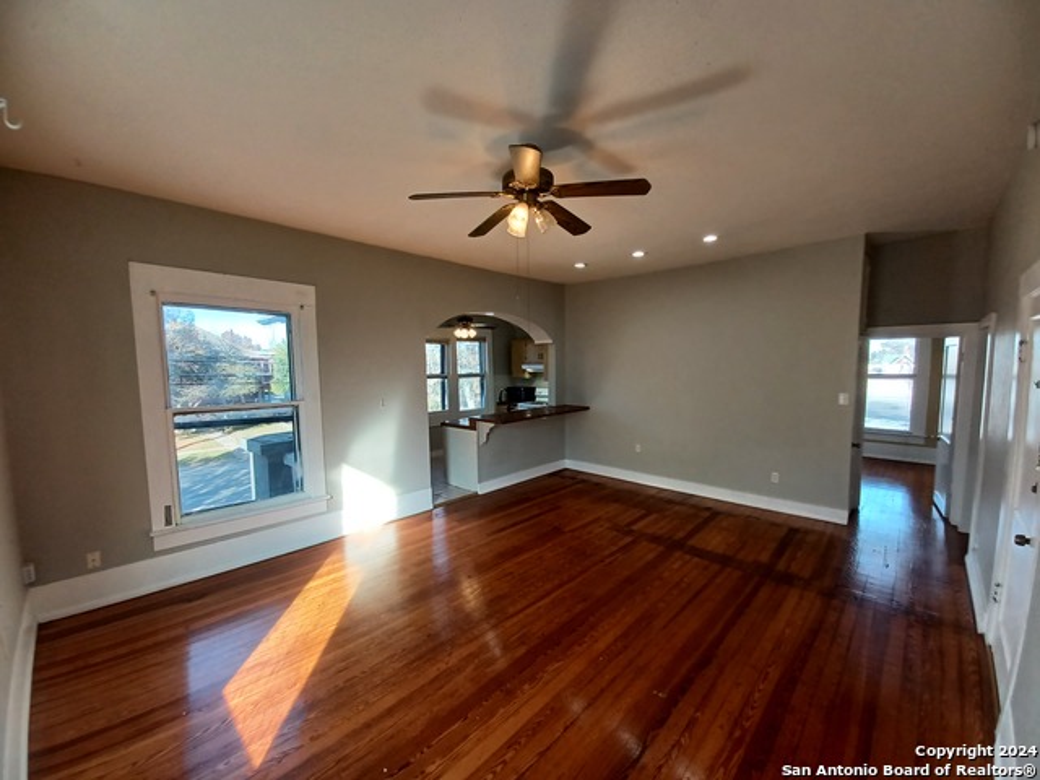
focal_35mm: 13
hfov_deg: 106.2
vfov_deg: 89.9
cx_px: 520
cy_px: 390
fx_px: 391
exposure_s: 1/100
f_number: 2.2
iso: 64
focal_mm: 1.42
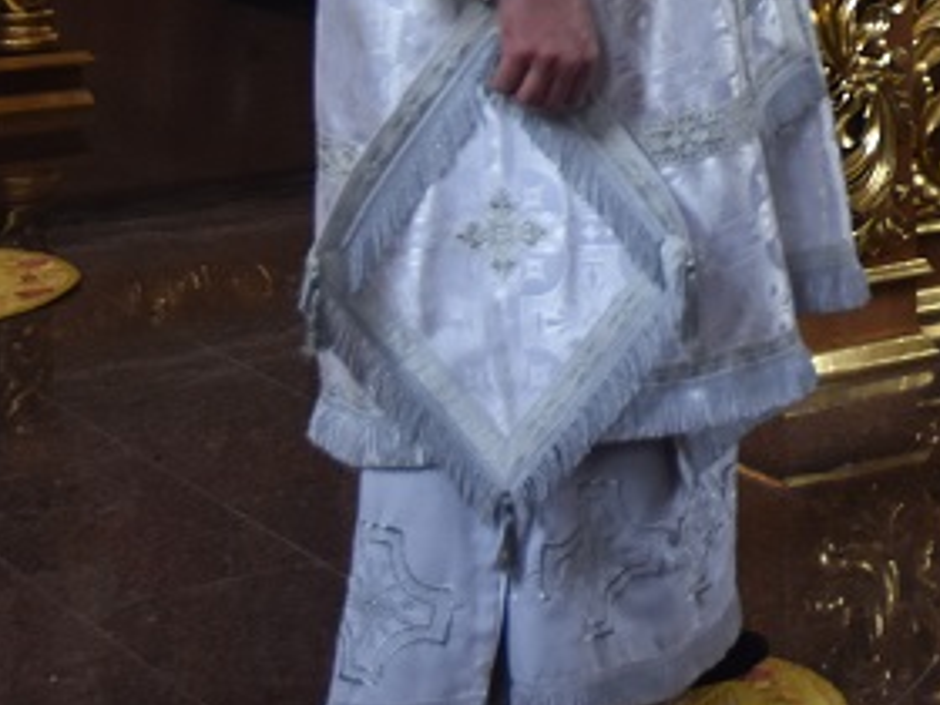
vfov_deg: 12.1
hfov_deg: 15.6
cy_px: -389
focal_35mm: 116
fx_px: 3150
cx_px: 1437
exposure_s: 1/125
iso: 800
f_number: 3.5
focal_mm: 22
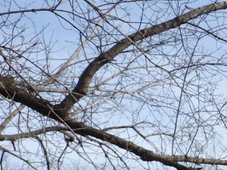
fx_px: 728
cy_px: 256
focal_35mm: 111
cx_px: 390
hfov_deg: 15.6
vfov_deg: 12.7
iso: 100
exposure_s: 1/1000
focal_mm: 5.5
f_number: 3.3
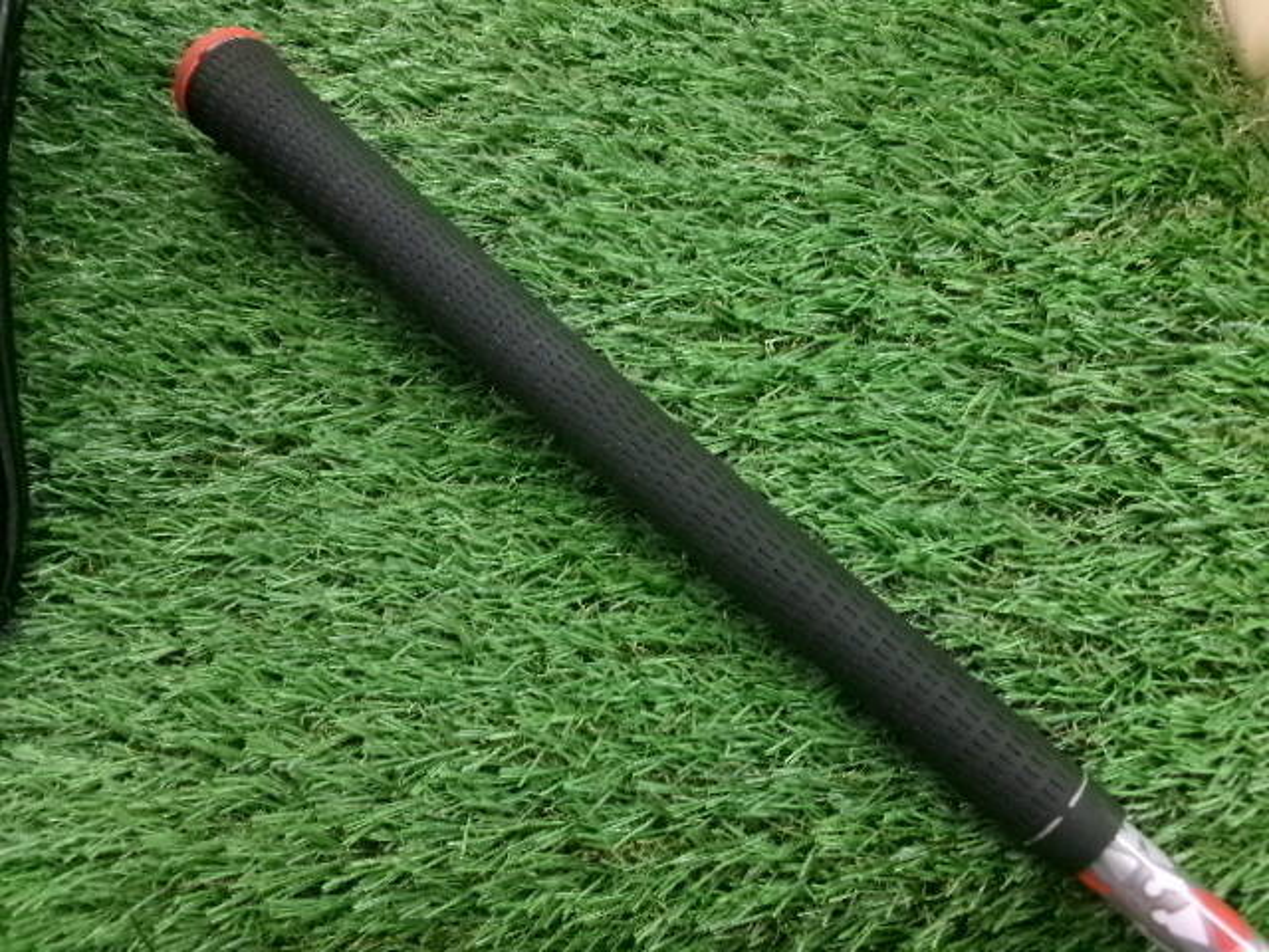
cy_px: 476
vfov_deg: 49.7
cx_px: 634
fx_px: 1026
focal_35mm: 28
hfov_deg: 63.4
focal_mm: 5.1
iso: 800
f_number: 3.9
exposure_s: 1/34
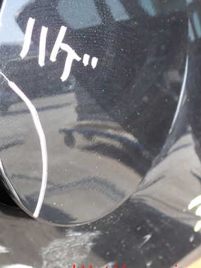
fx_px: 356
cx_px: 22
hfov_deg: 30.2
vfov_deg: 41.2
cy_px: 126
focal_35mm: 46
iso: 100
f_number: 3.2
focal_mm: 5.4
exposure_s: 1/125
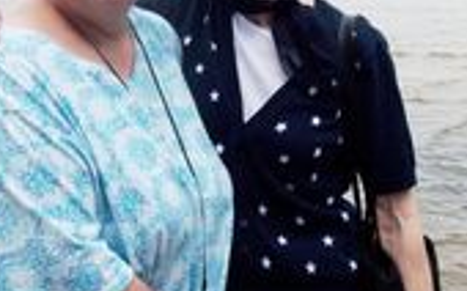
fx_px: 1081
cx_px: 247
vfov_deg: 15.1
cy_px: 14
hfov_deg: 24.4
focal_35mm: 85
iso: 64
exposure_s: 1/292
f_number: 5.5
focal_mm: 5.7
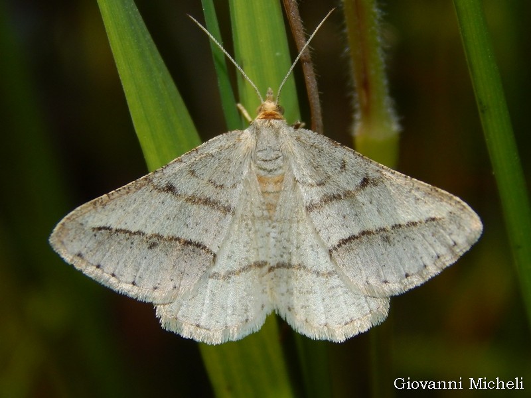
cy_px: 199
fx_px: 2485
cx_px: 266
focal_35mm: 162
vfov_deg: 9.2
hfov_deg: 12.2
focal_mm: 28.7
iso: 125
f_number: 10.1
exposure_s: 1/400
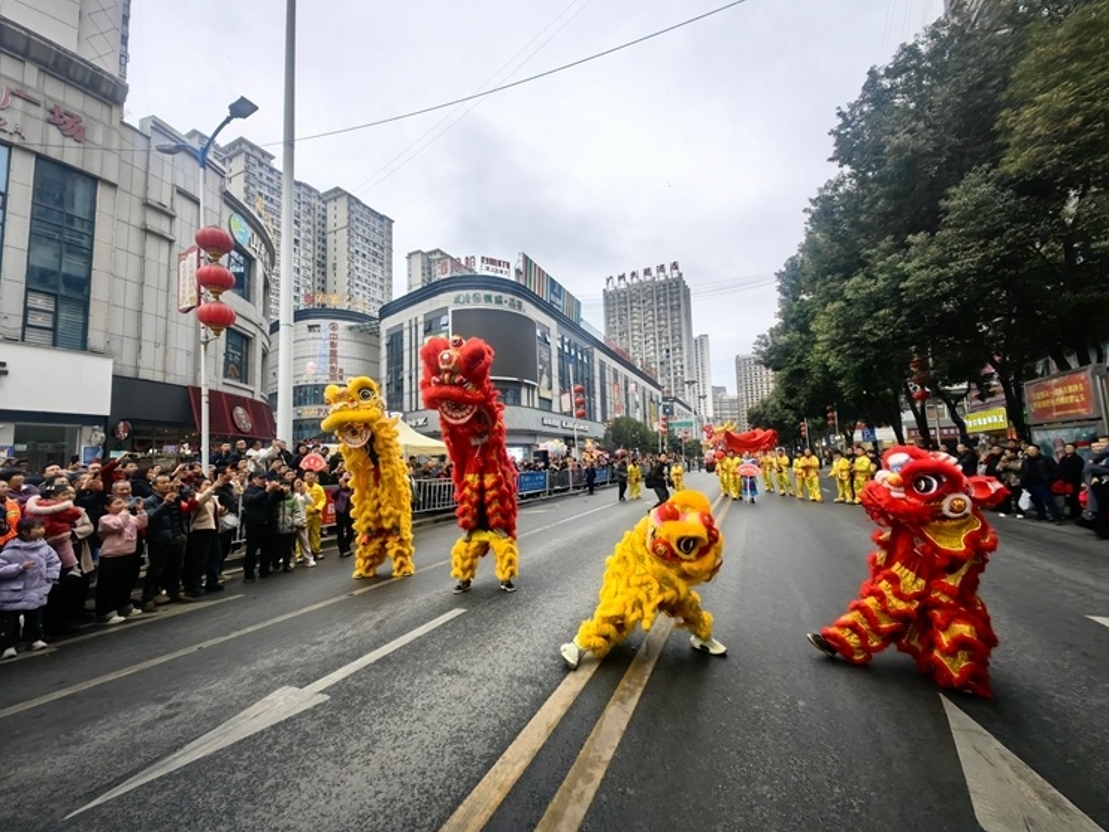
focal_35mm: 14
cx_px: 540
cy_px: 424
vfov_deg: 85.6
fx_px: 448
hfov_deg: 102.0
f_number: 2.2
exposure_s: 1/276
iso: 50
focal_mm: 1.76
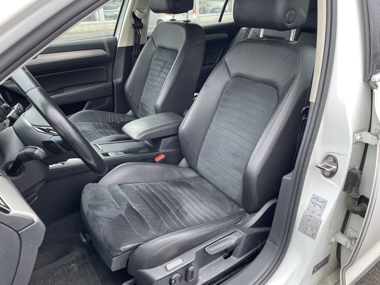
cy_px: 142
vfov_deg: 53.1
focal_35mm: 26
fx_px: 285
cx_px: 190
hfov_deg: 67.3
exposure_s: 1/121
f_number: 1.6
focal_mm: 4.2
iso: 100
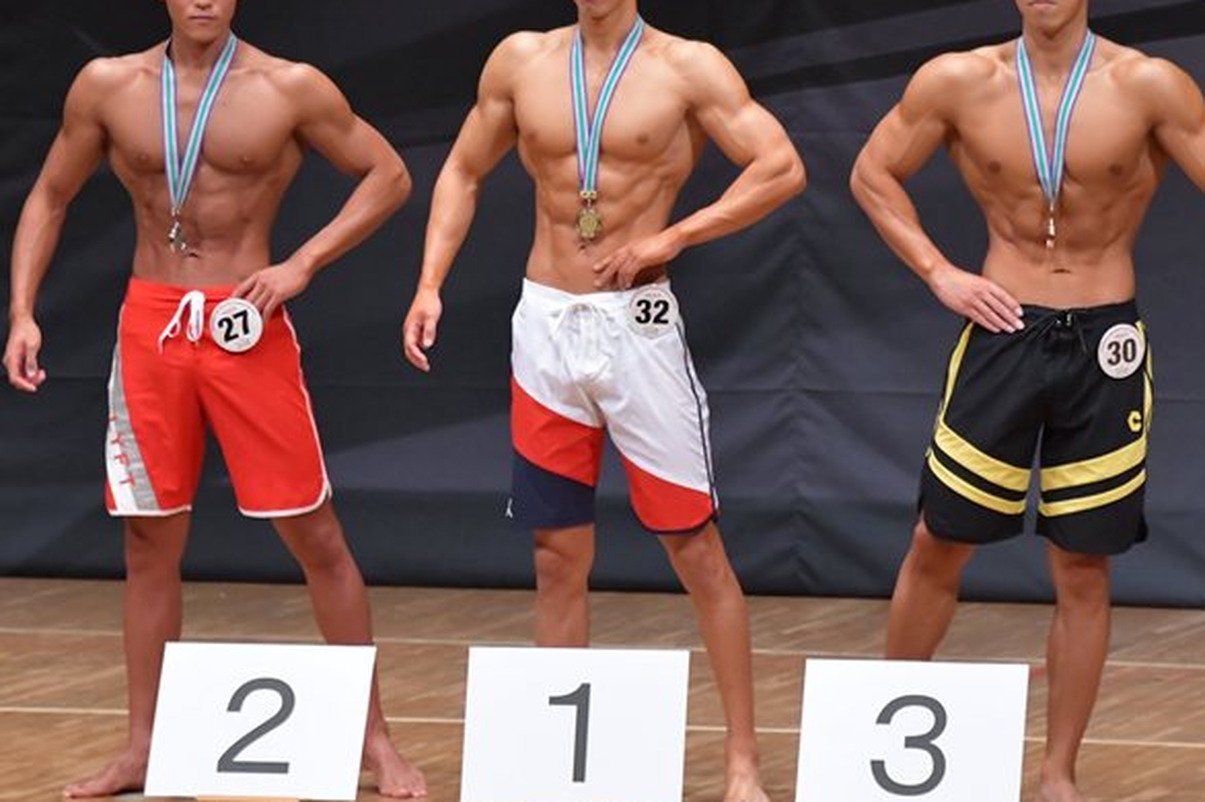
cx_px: 632
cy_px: 294
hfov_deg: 5.5
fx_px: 12611
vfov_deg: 3.6
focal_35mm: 377
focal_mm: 190
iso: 6400
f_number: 5.6
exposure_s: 1/400
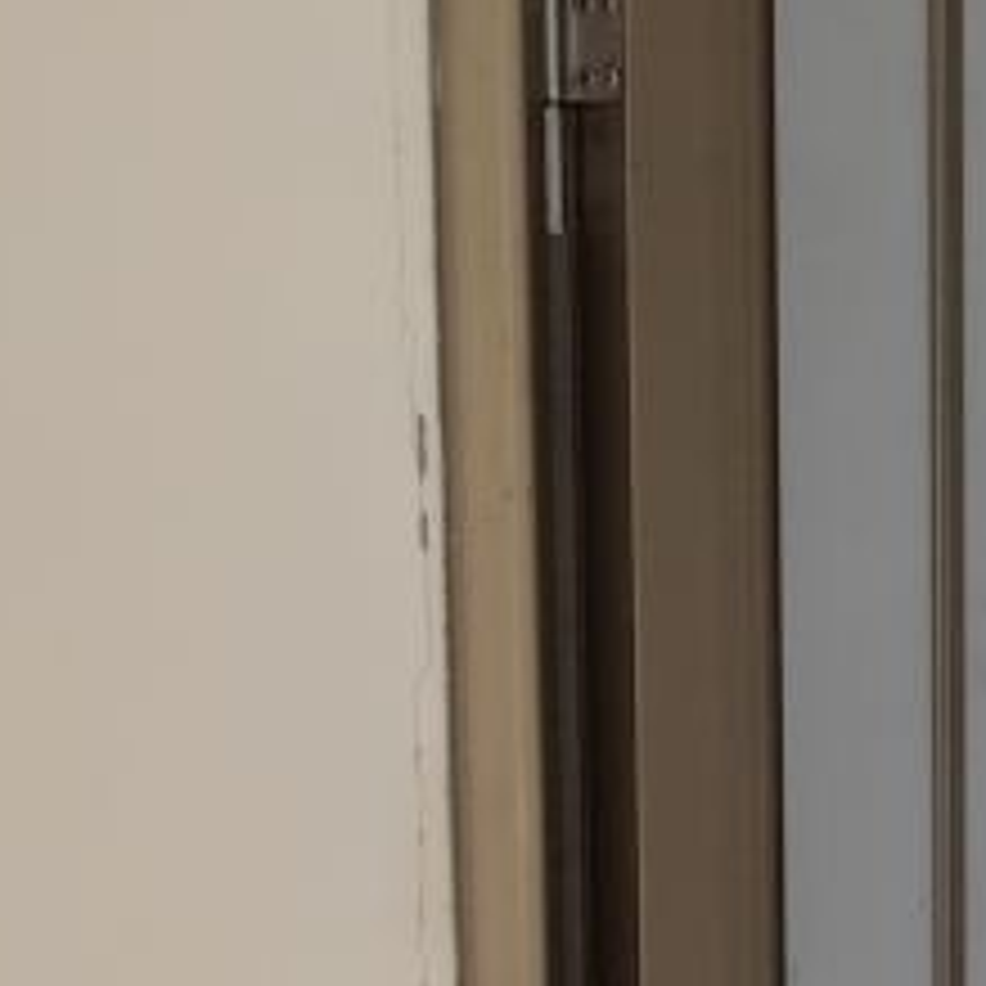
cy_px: 1015
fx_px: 3738
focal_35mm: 116
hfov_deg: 14.1
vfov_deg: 14.7
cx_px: 1450
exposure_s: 1/50
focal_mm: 5.75
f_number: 1.4
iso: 125
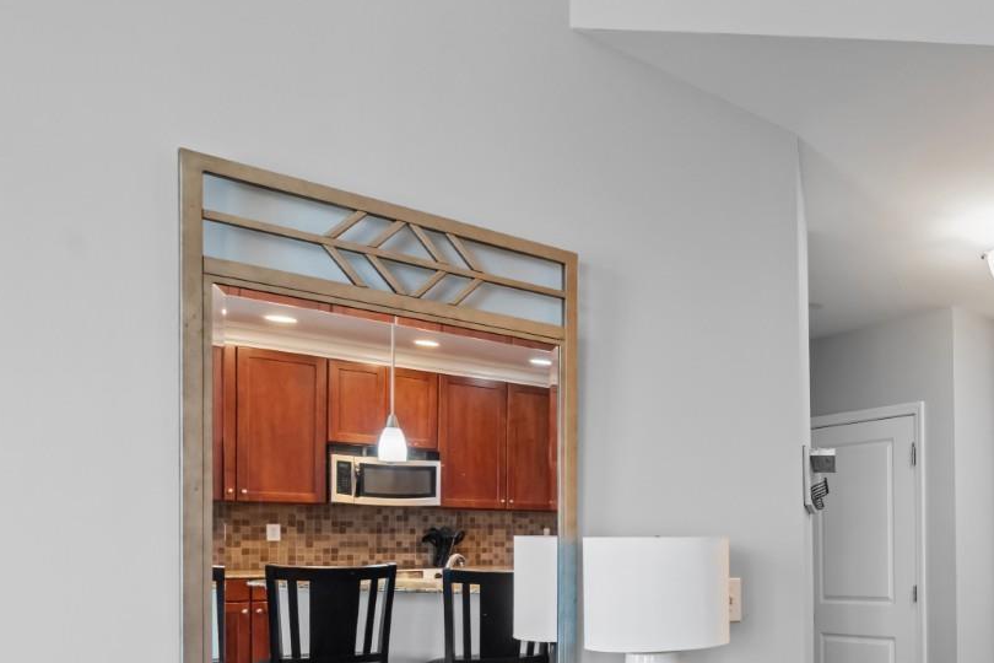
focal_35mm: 32
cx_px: 958
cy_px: 540
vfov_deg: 39.3
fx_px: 883
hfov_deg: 49.6
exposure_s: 1/6
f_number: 7.1
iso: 400
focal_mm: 16
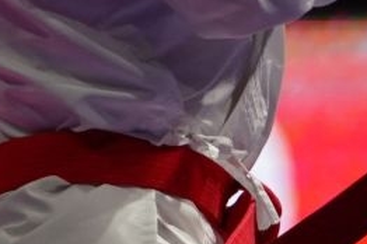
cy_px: -45
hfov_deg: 1.9
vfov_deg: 1.3
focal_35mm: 1094
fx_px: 11139
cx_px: 95
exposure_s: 1/1000
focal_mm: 159
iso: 2000
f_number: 2.8
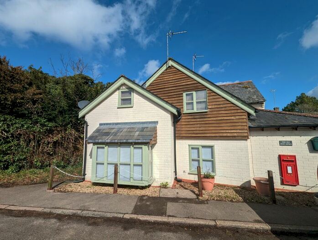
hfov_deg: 106.1
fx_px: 120
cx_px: 159
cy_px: 120
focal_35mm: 13
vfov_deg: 90.1
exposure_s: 1/3003
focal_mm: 1.95
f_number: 2.2
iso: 48
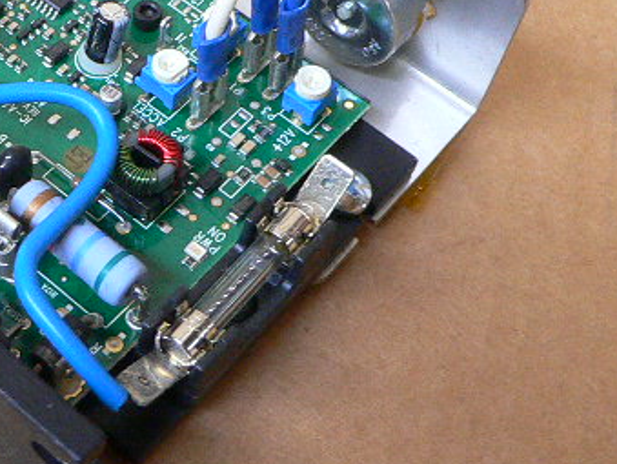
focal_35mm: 66
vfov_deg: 22.2
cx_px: 58
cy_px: 153
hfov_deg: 28.2
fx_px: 1178
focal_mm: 4.6
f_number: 2.8
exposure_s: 1/10
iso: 200
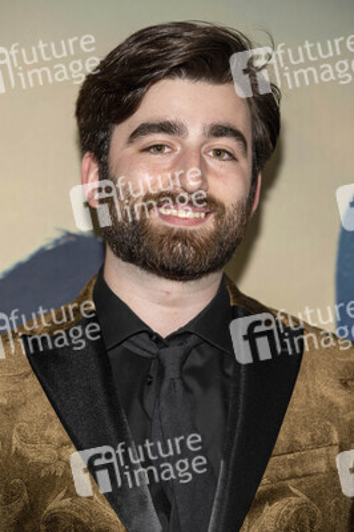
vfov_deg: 17.2
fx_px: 1758
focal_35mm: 119
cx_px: 177
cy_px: 266
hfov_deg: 11.5
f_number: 4.5
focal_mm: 119
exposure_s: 1/200
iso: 800
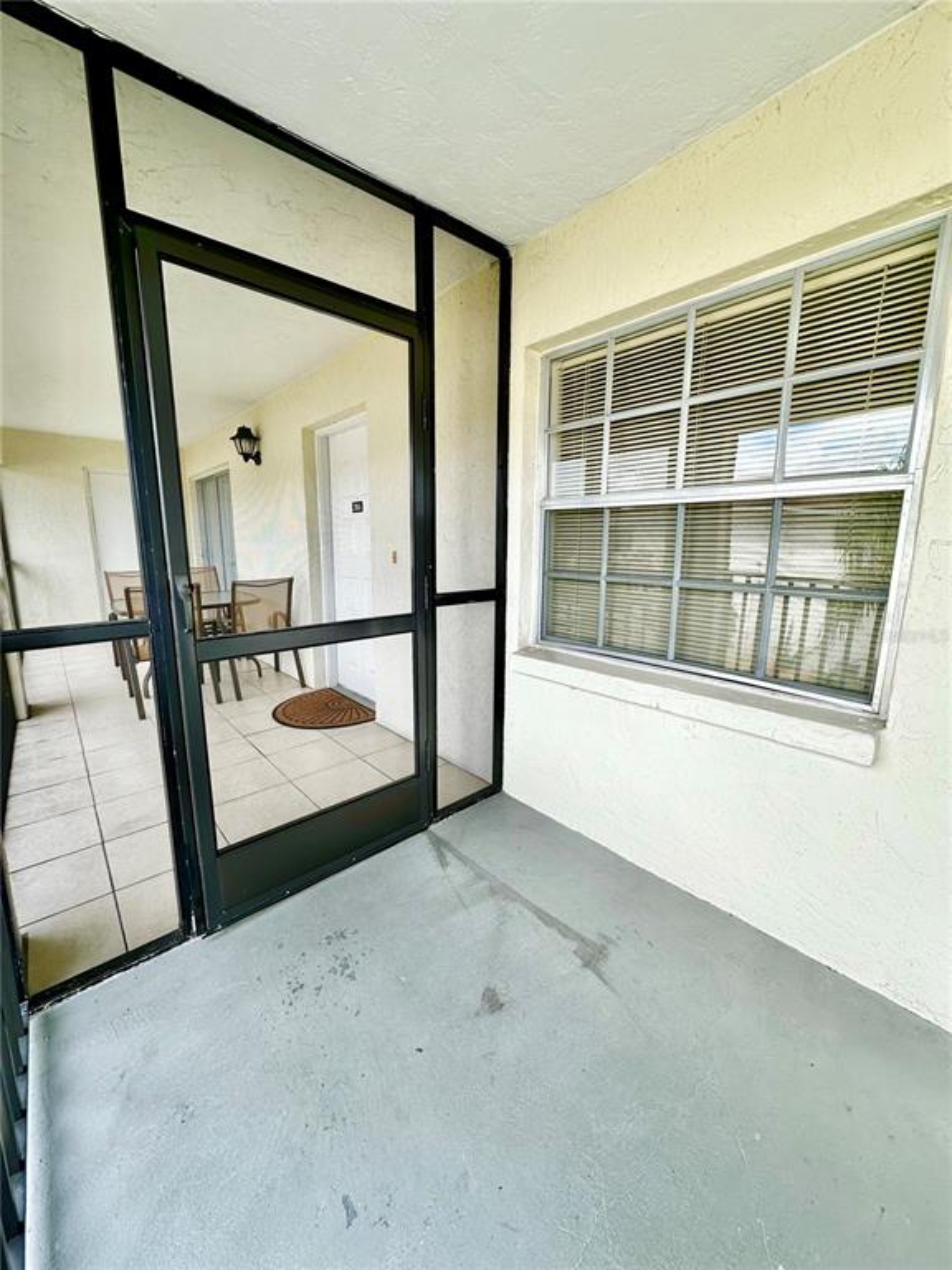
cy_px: 635
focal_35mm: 14
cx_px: 476
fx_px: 513
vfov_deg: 102.1
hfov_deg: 85.7
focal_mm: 2.22
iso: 40
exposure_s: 1/226
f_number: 2.2
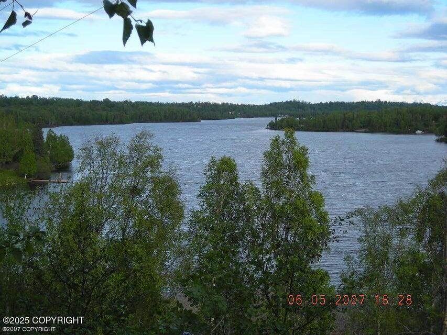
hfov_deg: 29.8
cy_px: 168
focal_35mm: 65
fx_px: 839
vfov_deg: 22.6
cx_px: 224
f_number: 3.9
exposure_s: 1/284
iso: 50
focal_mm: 10.8
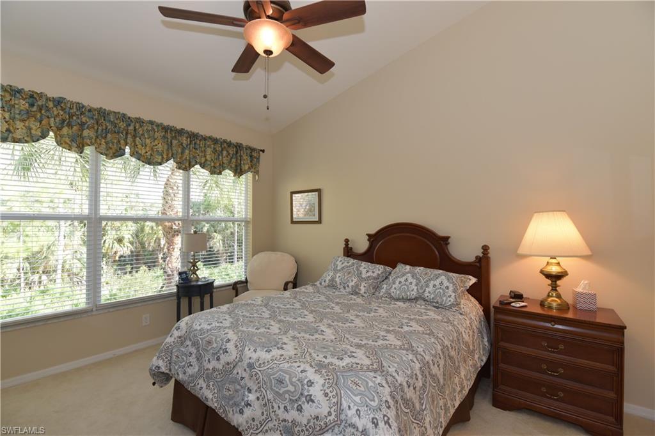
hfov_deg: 100.4
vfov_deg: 77.3
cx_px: 328
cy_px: 218
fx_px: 273
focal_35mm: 15
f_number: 5
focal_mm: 15
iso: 800
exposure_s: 1/100
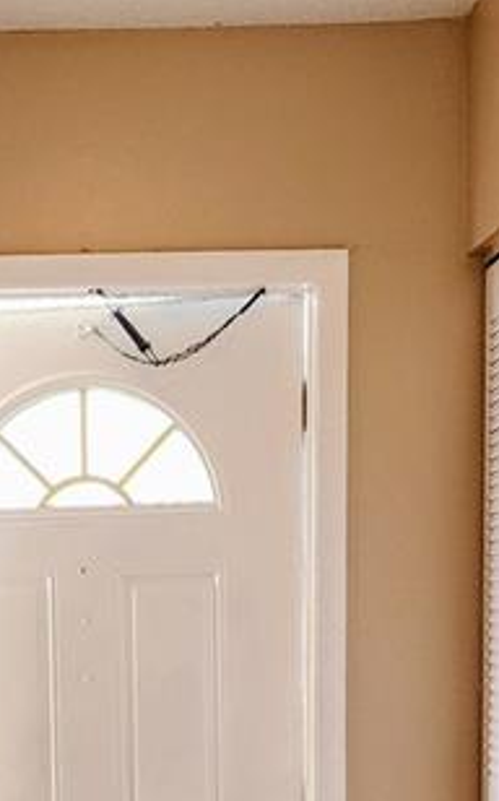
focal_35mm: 95
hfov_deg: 13.6
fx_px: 2071
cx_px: 62
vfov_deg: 21.0
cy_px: 827
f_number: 1.8
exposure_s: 1/120
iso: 200
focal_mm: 6.4
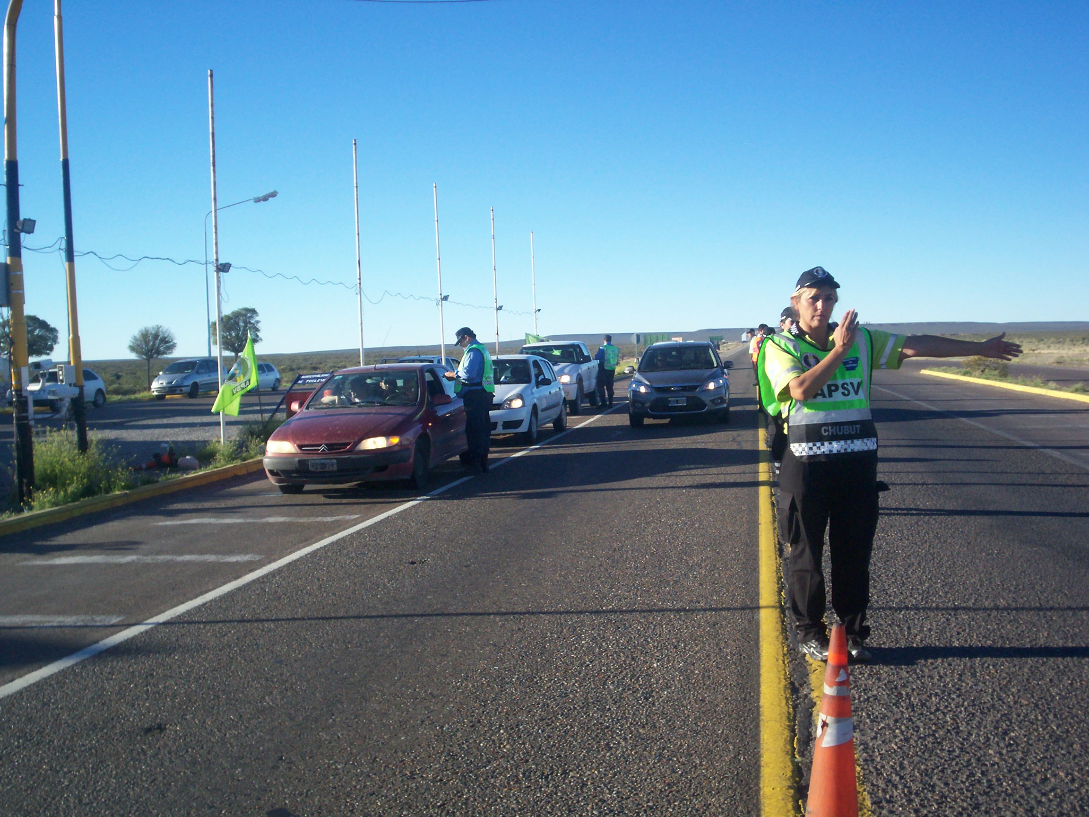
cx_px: 544
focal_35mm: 36
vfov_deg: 39.7
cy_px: 408
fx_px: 1133
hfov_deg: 51.4
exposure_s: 1/434
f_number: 4.5
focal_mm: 5.9
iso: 100
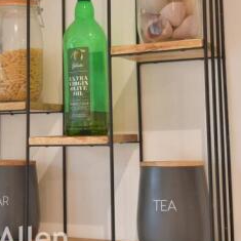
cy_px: 85
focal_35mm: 71
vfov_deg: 24.2
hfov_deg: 24.1
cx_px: 71
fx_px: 559
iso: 100
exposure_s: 1
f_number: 8
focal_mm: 20
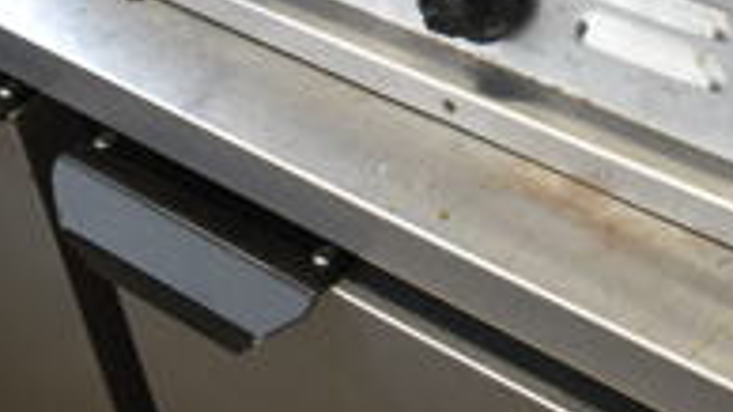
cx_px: 756
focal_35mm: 89
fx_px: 1729
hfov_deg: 22.9
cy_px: -310
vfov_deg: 12.5
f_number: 3.5
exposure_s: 1/30
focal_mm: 18
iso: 280
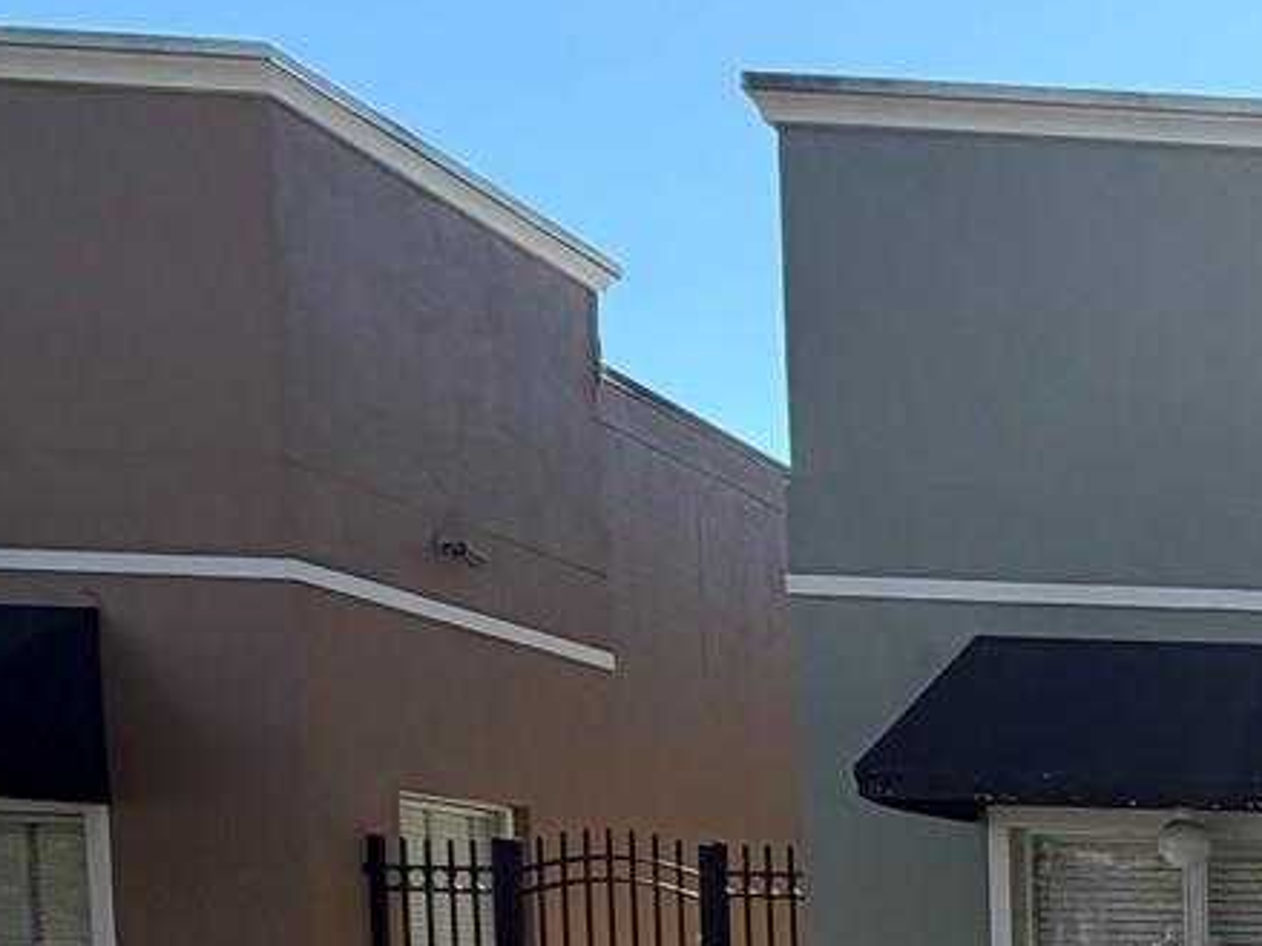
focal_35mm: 51
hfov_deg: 25.6
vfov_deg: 25.4
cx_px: 1986
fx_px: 1859
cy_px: 1162
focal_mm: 2.22
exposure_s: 1/770
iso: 32
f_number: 2.2
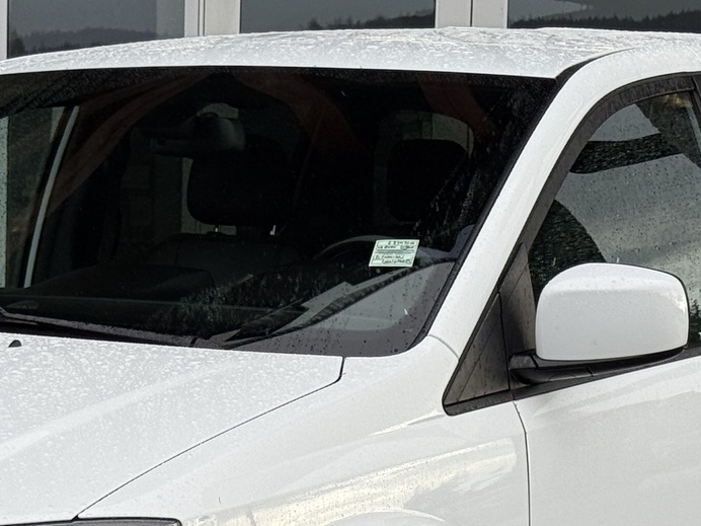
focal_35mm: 142
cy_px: 539
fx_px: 2876
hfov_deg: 13.8
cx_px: 170
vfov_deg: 10.4
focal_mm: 6.76
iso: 64
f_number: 1.78
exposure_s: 1/1055
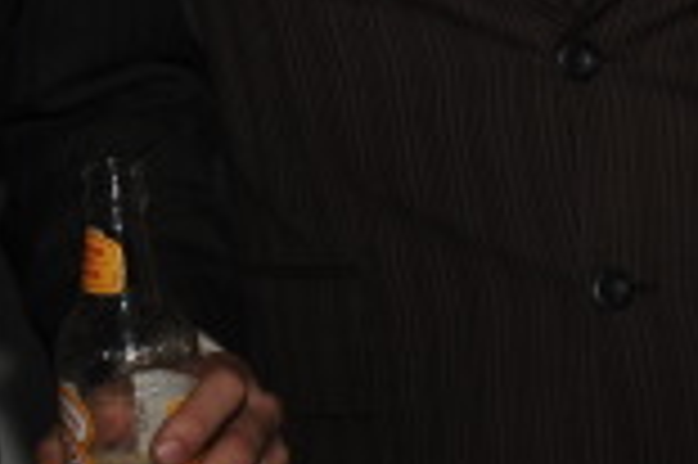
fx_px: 5384
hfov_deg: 7.4
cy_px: -631
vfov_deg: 4.8
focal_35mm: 278
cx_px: 374
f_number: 3.5
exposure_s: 1/30
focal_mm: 50
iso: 200
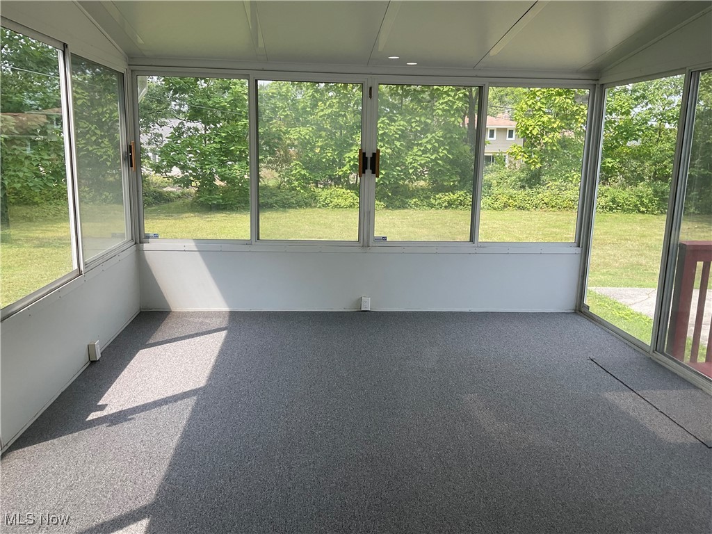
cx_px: 356
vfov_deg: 48.2
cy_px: 267
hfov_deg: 61.7
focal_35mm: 29
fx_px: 596
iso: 16
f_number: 1.8
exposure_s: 1/264
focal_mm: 3
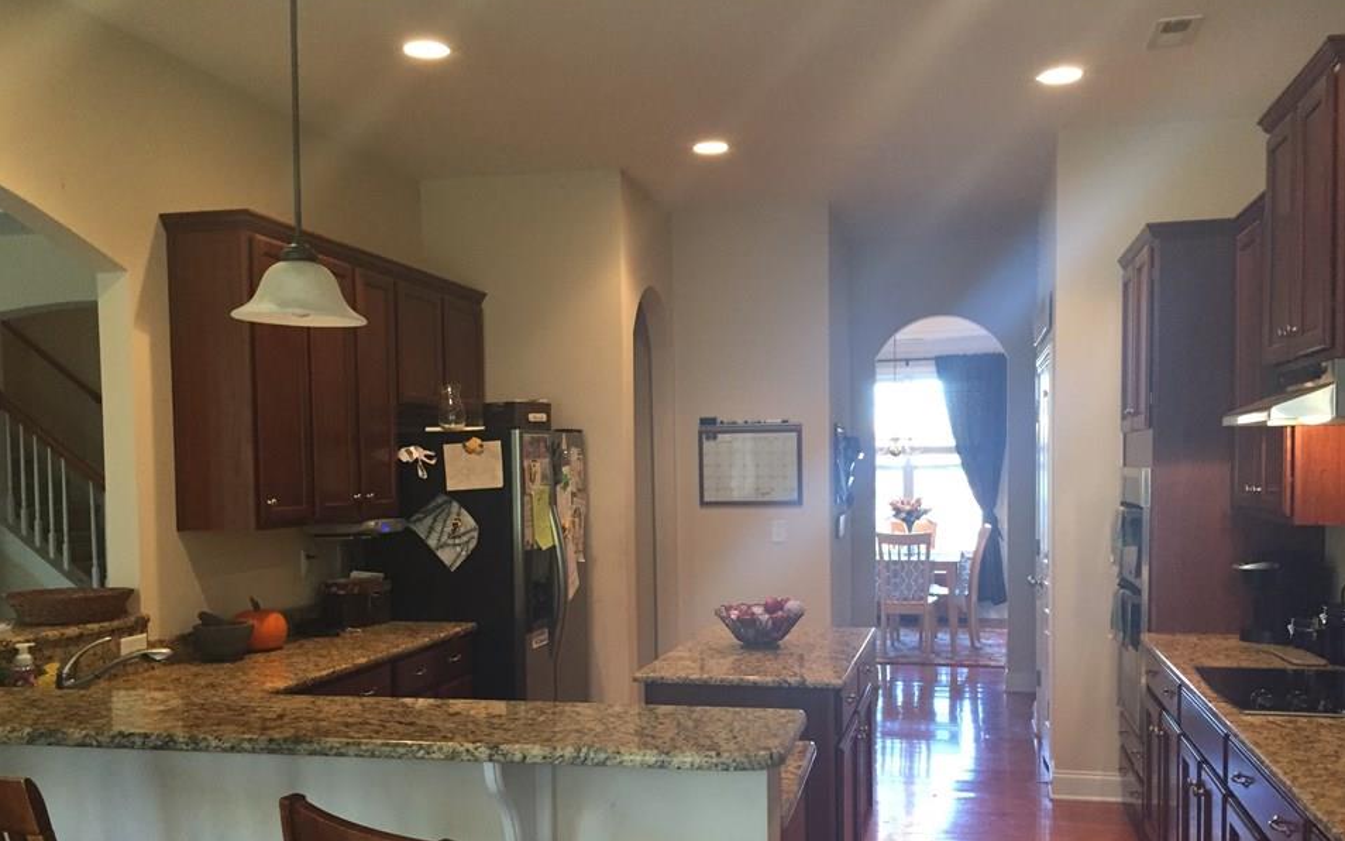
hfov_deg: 58.1
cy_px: 528
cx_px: 675
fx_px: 1209
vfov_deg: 38.1
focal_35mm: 33
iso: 200
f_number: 2.2
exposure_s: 1/30
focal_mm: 4.15
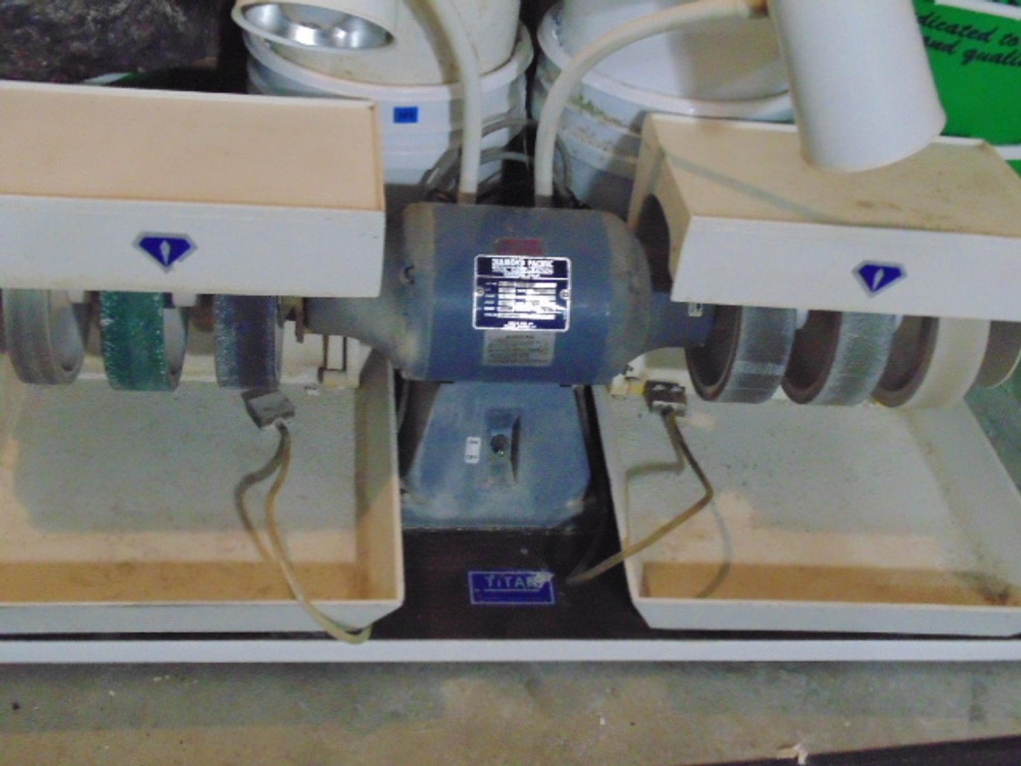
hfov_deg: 45.8
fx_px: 1209
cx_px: 510
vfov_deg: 35.1
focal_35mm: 41
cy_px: 383
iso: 800
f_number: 3.6
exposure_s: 1/60
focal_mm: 7.4
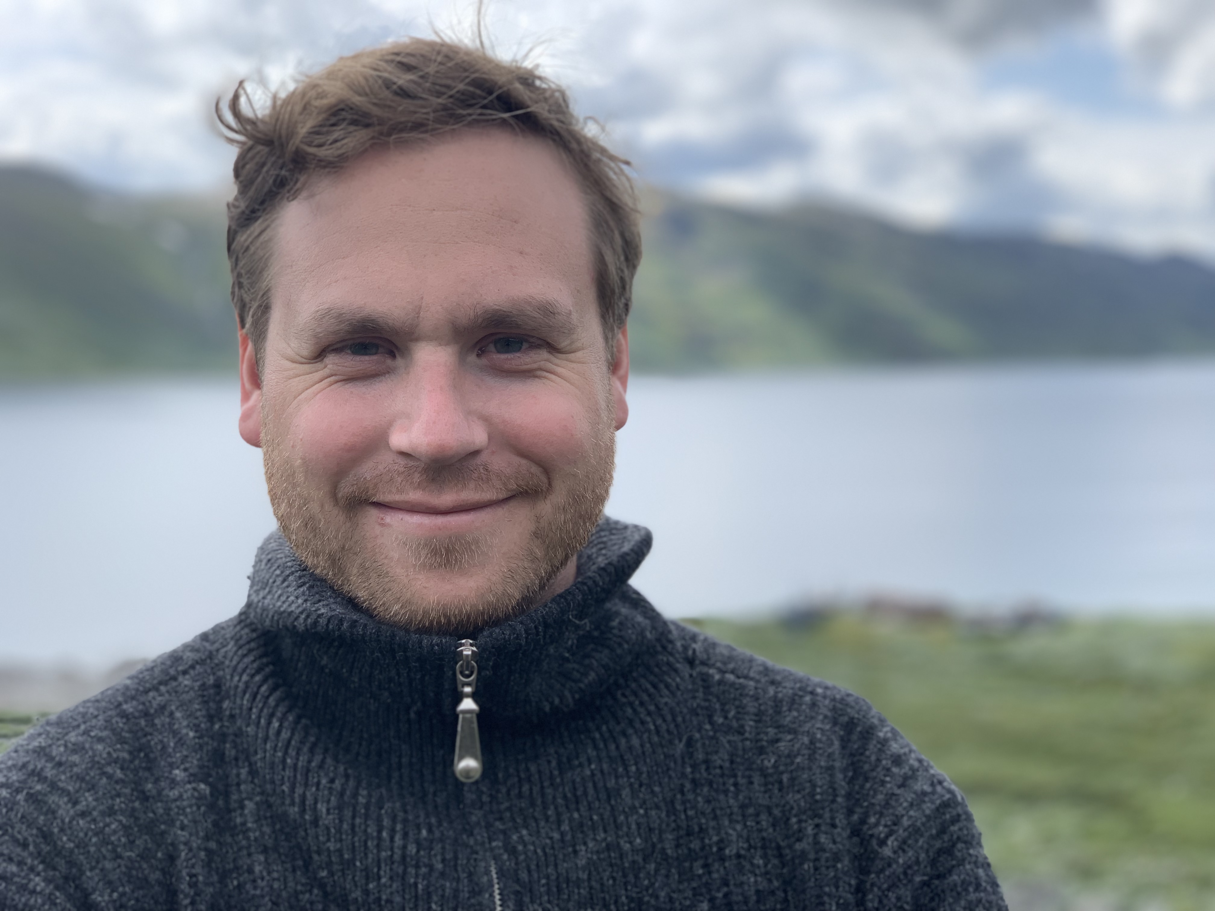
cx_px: 608
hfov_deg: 36.8
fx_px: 1825
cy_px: 456
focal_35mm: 52
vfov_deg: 28.0
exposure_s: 1/329
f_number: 2.4
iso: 16
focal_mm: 6
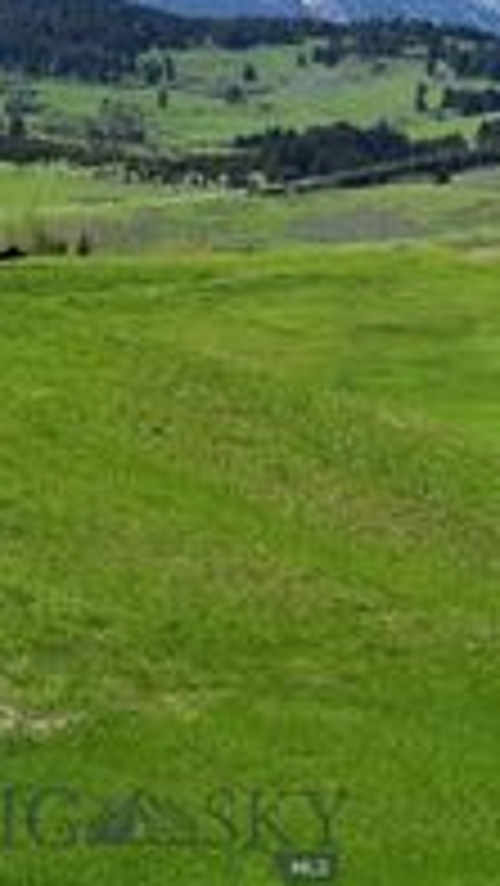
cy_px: 164
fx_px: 5163
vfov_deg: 9.8
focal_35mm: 219
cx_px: 1050
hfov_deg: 5.4
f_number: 11
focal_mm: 55
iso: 400
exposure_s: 1/500
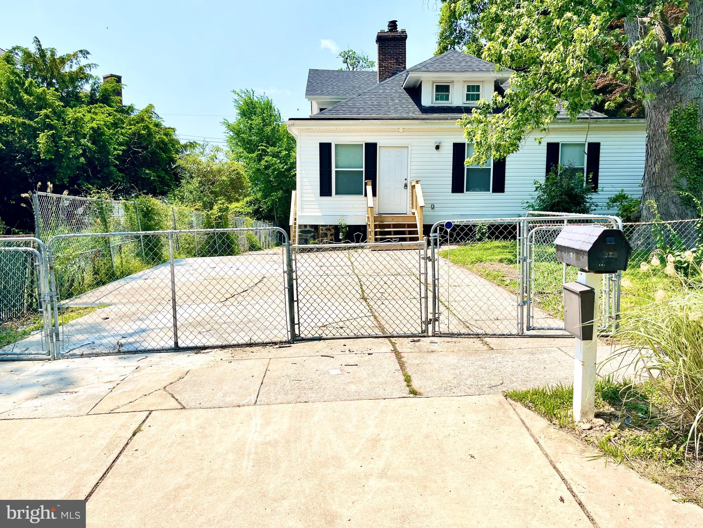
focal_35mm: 26
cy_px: 264
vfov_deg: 53.1
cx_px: 352
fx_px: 528
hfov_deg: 67.3
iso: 50
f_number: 1.6
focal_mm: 5.1
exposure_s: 1/4854
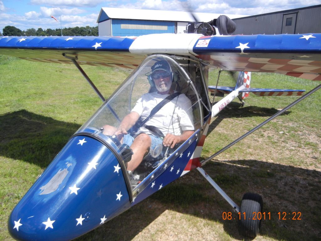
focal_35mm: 30
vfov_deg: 46.8
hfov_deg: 60.0
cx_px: 160
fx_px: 278
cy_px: 120
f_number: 7
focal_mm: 5.4
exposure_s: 1/360
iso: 160
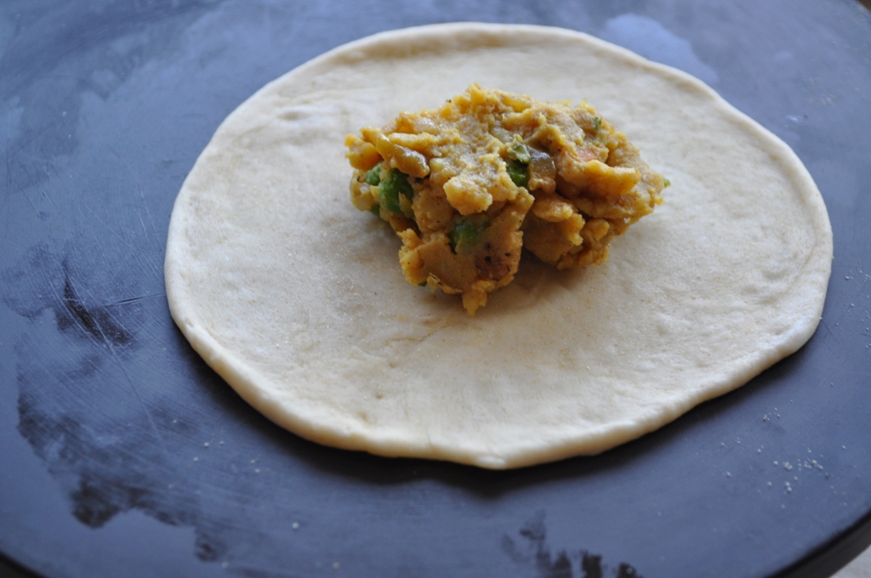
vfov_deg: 20.6
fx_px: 1595
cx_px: 436
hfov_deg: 30.5
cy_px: 289
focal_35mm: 66
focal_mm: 44
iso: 450
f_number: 5.6
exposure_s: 1/60
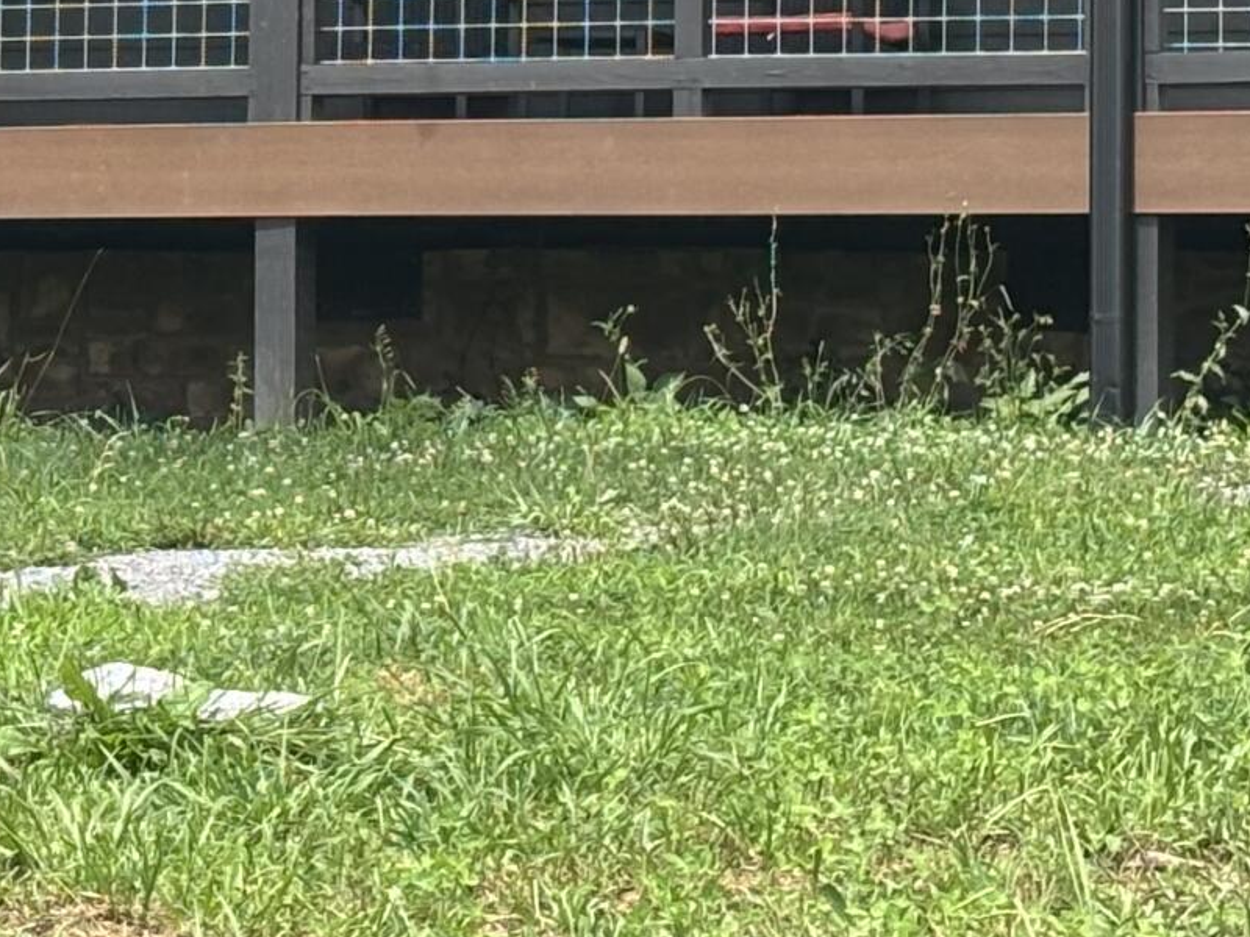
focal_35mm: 195
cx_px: -223
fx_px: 7042
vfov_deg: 7.5
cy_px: -300
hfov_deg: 10.0
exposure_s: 1/693
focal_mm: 5.96
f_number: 1.6
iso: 32
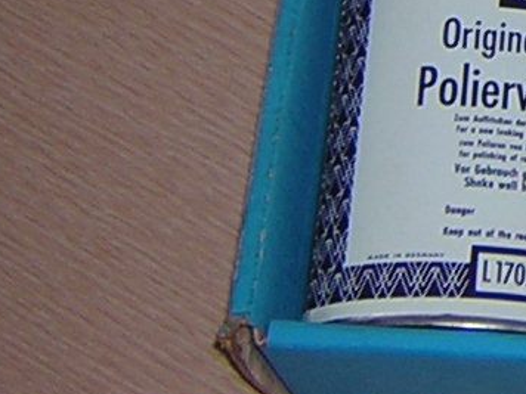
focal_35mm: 162
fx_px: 2462
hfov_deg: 11.2
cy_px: -375
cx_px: 986
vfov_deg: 8.7
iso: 100
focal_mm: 4.7
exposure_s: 1/60.1
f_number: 2.6
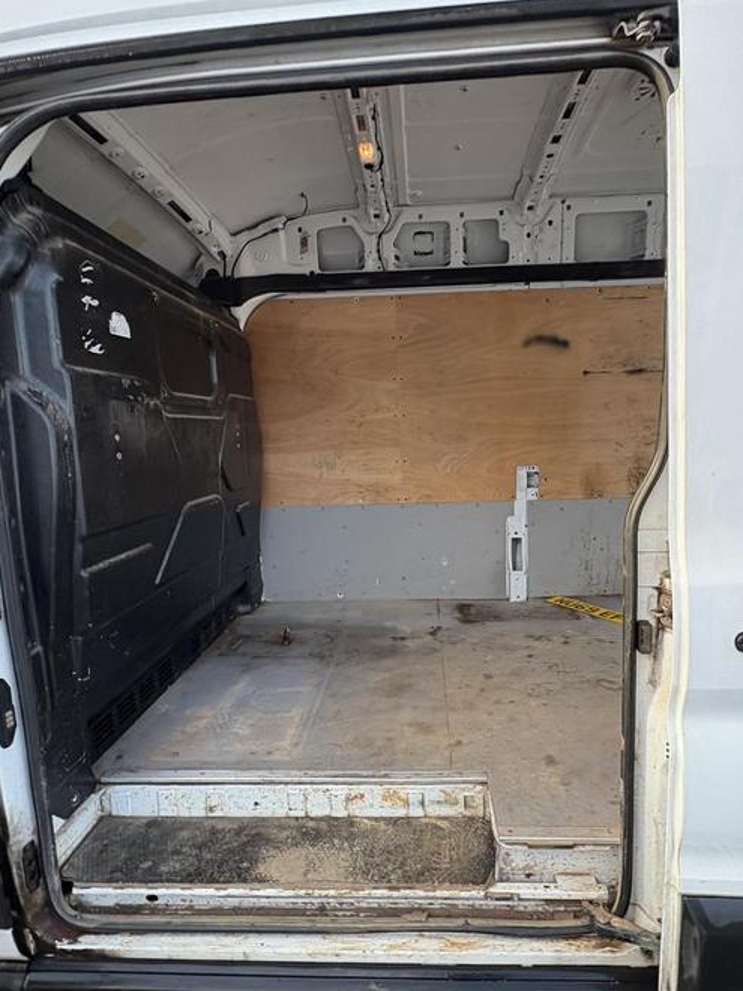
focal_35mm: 19
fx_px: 544
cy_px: 500
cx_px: 398
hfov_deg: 68.6
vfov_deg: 84.7
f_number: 2.2
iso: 80
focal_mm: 2.22
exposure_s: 1/99
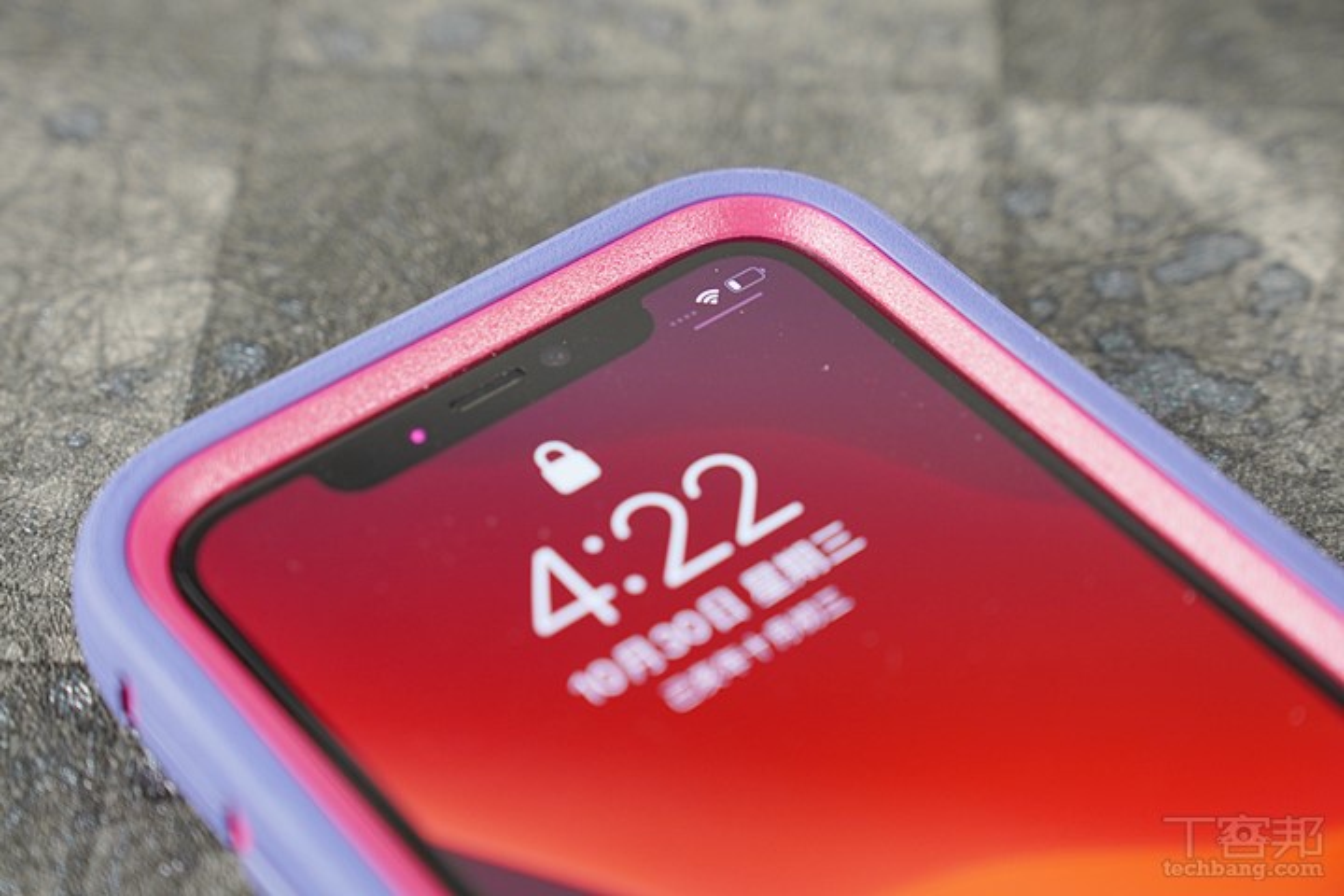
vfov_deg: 16.6
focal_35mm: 82
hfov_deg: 24.6
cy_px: 448
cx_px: 672
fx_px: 3080
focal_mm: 55
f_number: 4
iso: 250
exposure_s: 1/60
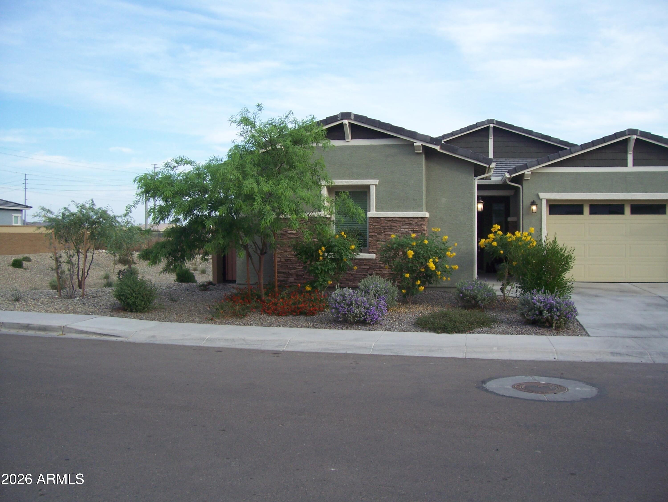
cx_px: 334
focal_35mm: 34
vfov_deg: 41.8
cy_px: 251
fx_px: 657
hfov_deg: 53.9
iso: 80
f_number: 2.7
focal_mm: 5.6
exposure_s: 1/500
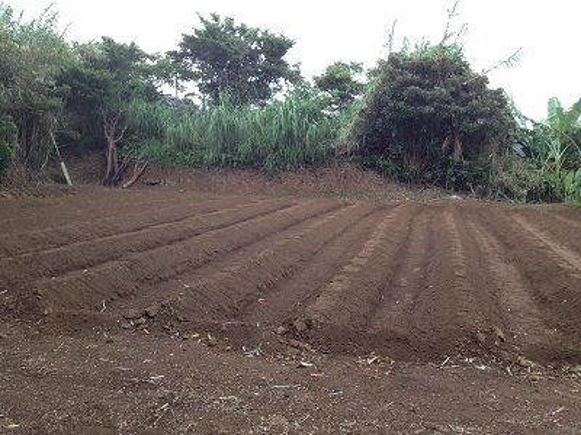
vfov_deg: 40.7
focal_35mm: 35
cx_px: 290
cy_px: 218
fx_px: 587
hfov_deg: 52.6
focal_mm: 4.28
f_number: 2.4
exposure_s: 1/40
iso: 50
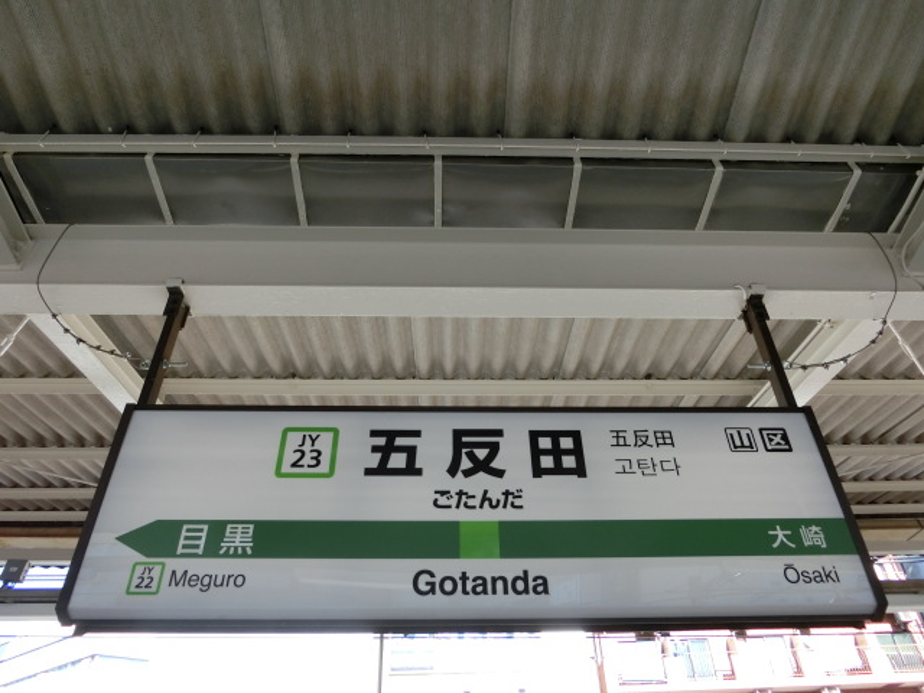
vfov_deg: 54.9
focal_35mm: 25
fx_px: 667
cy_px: 346
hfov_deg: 69.4
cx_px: 462
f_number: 3.5
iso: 80
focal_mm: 4.5
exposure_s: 1/125
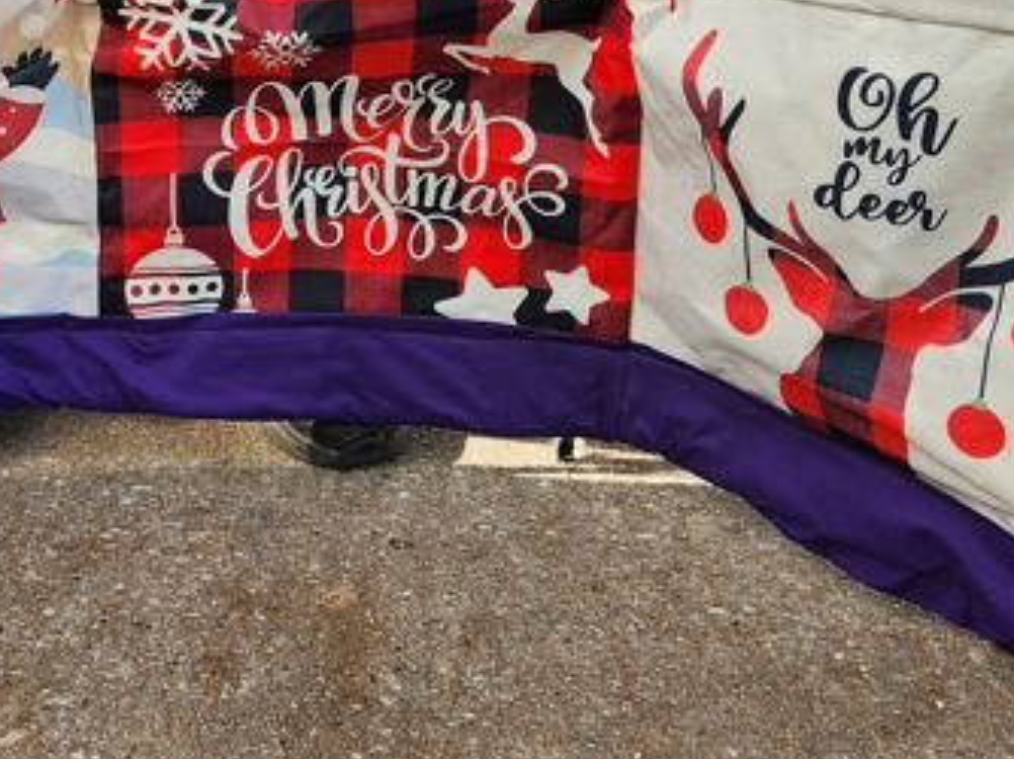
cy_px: -17
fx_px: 1815
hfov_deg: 30.1
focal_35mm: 62
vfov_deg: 22.6
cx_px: 128
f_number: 1.8
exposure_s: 1/180
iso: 20
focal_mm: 5.4
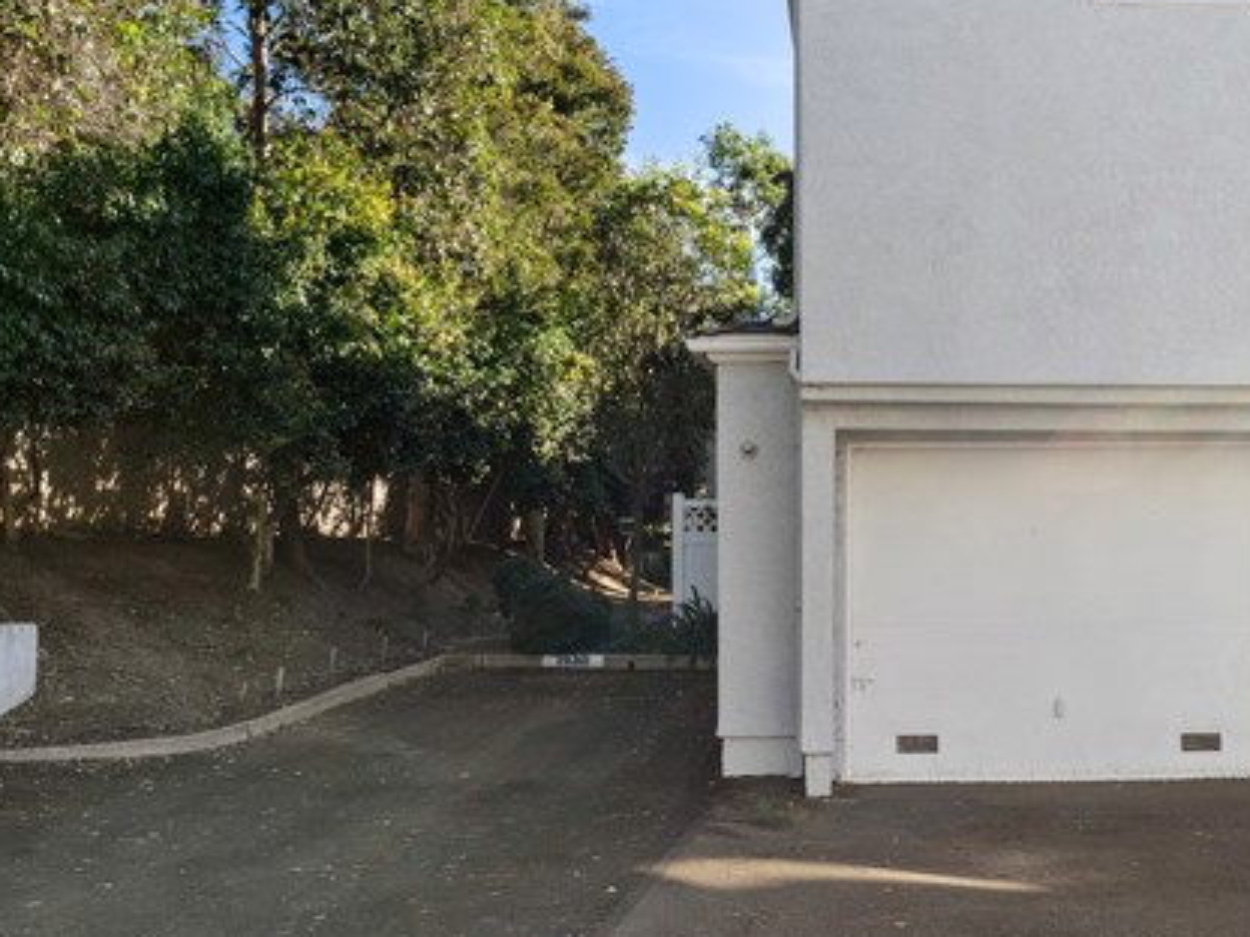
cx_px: 901
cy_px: 560
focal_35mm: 34
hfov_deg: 52.1
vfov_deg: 41.6
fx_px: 1228
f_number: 9
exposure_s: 1/30
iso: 100
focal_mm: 23
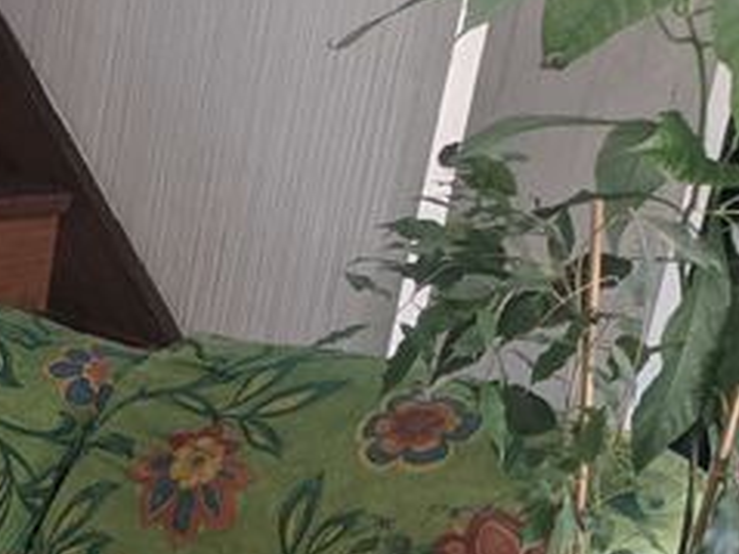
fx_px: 2411
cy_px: 1046
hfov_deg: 15.1
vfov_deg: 11.9
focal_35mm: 113
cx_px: -581
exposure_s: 1/25
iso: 89
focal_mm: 4.38
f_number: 1.73
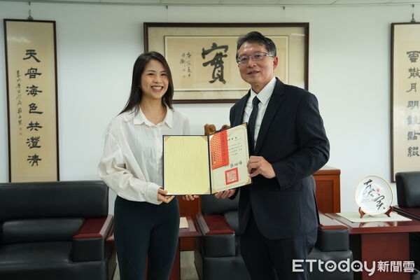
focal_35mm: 45
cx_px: 210
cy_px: 140
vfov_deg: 29.9
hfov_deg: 43.6
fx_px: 525
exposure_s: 1/200
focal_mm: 45
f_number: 5
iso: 1250
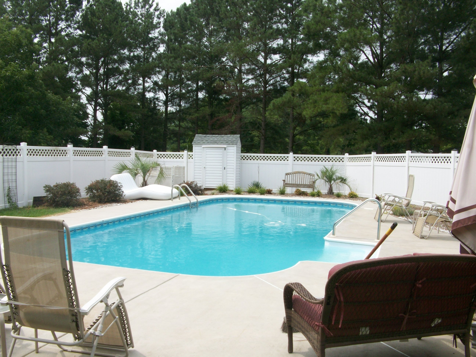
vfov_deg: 41.8
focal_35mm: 34
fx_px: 468
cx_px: 238
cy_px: 178
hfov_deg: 54.0
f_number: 5.5
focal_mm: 5.7
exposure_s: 1/319
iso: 64
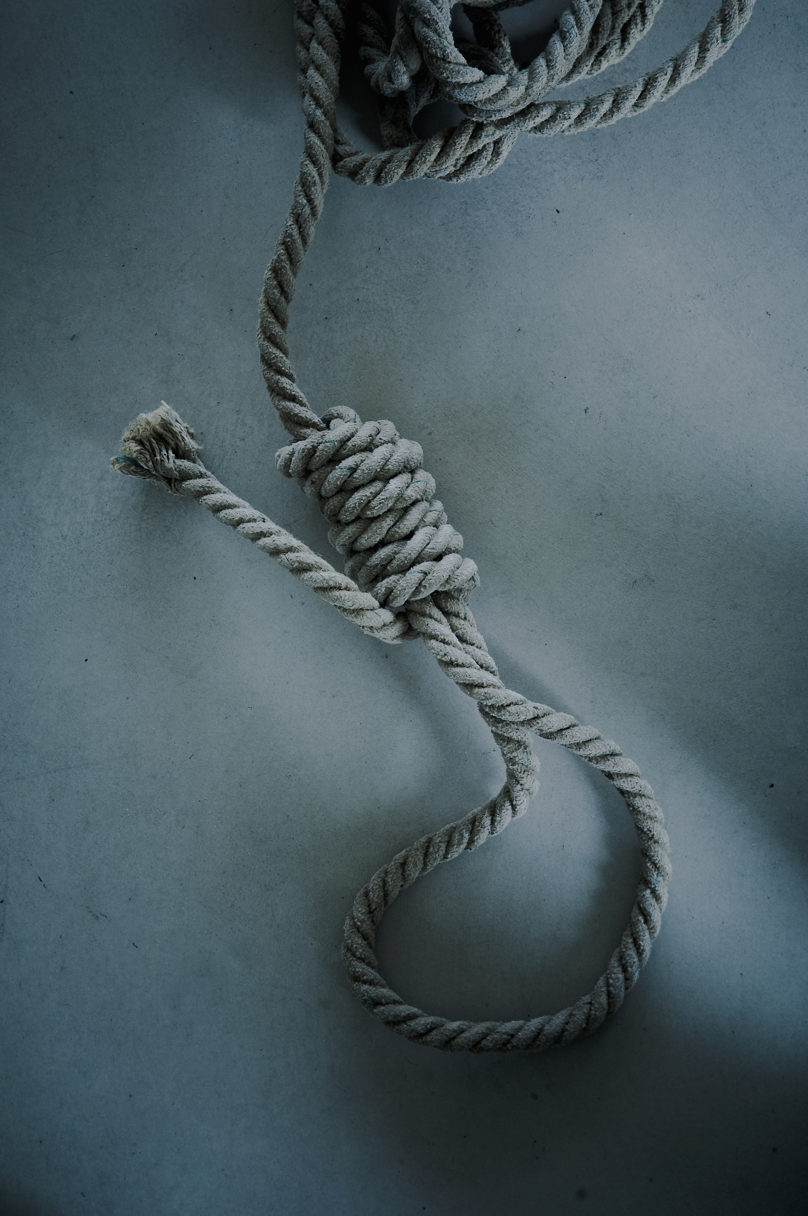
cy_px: 608
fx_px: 2784
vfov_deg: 24.6
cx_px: 404
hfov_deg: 16.5
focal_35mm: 82
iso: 100
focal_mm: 55
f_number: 9
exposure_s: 1/1.43
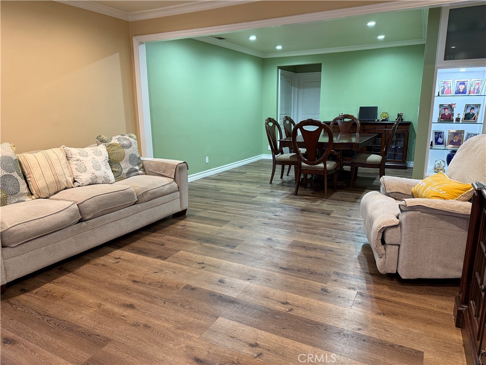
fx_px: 337
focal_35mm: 24
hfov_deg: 71.6
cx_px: 243
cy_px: 182
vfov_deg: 56.8
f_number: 1.78
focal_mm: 6.76
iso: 320
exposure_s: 1/60
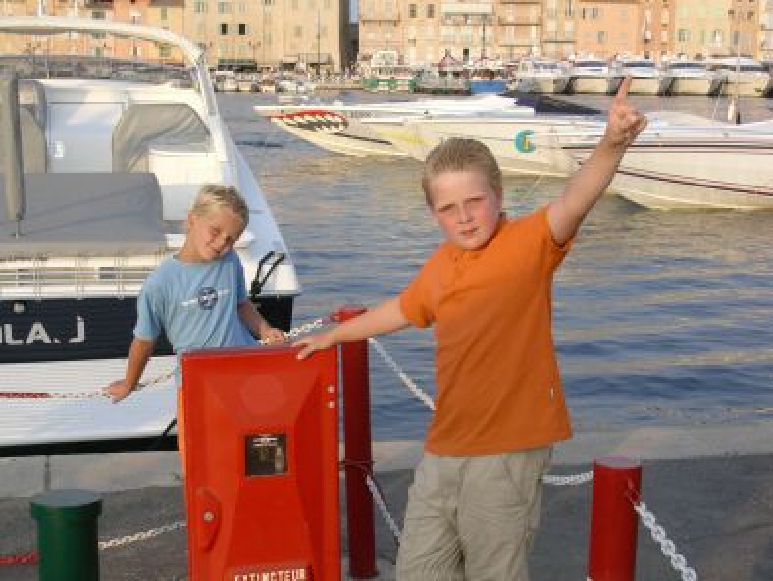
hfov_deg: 32.2
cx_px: 386
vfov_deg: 24.4
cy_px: 290
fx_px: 1341
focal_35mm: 60
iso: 70
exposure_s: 1/279
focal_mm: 9
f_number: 3.4
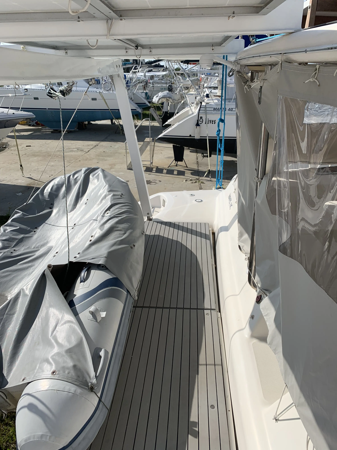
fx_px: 337
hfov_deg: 53.1
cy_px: 225
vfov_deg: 67.3
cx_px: 168
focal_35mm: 26
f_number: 1.8
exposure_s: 1/4098
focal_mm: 4.25
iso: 25
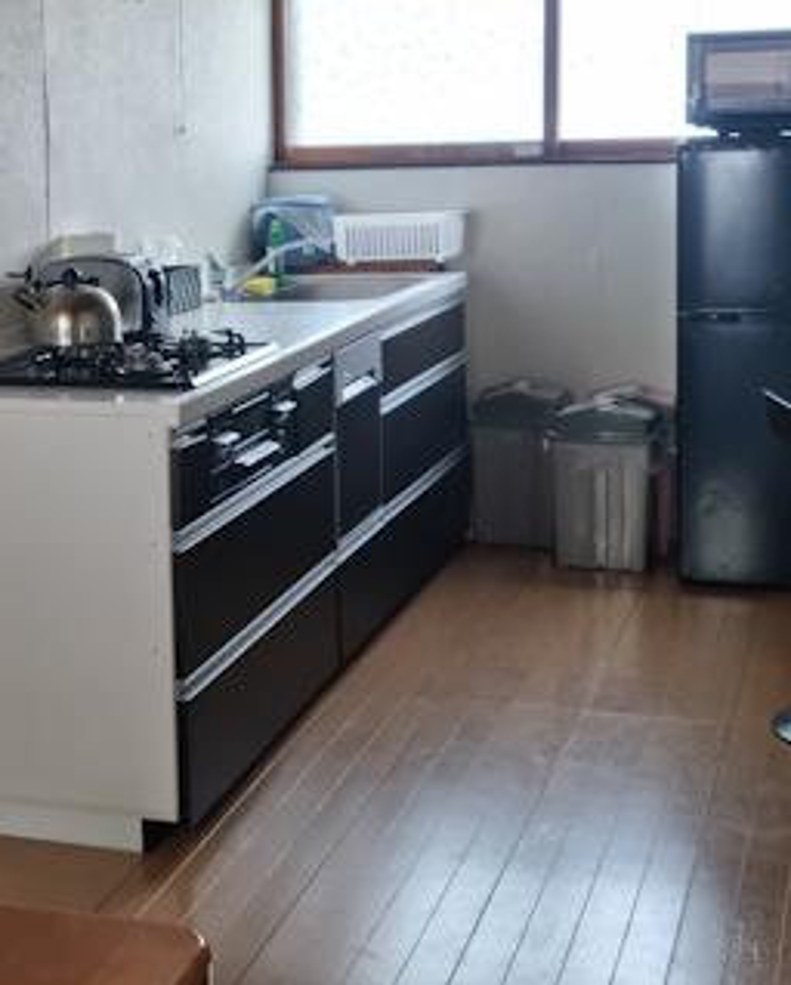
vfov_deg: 28.6
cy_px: 358
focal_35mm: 66
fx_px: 1928
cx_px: 124
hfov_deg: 22.8
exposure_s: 1/50
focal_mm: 5.9
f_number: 2
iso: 200
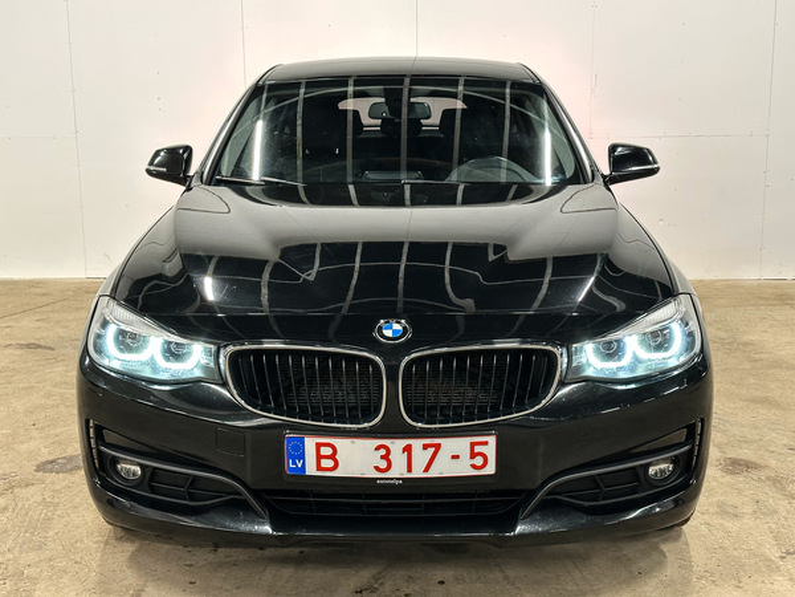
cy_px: 298
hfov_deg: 39.7
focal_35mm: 48
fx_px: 1102
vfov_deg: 30.3
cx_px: 398
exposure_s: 1/55
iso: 250
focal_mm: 6.86
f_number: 1.8
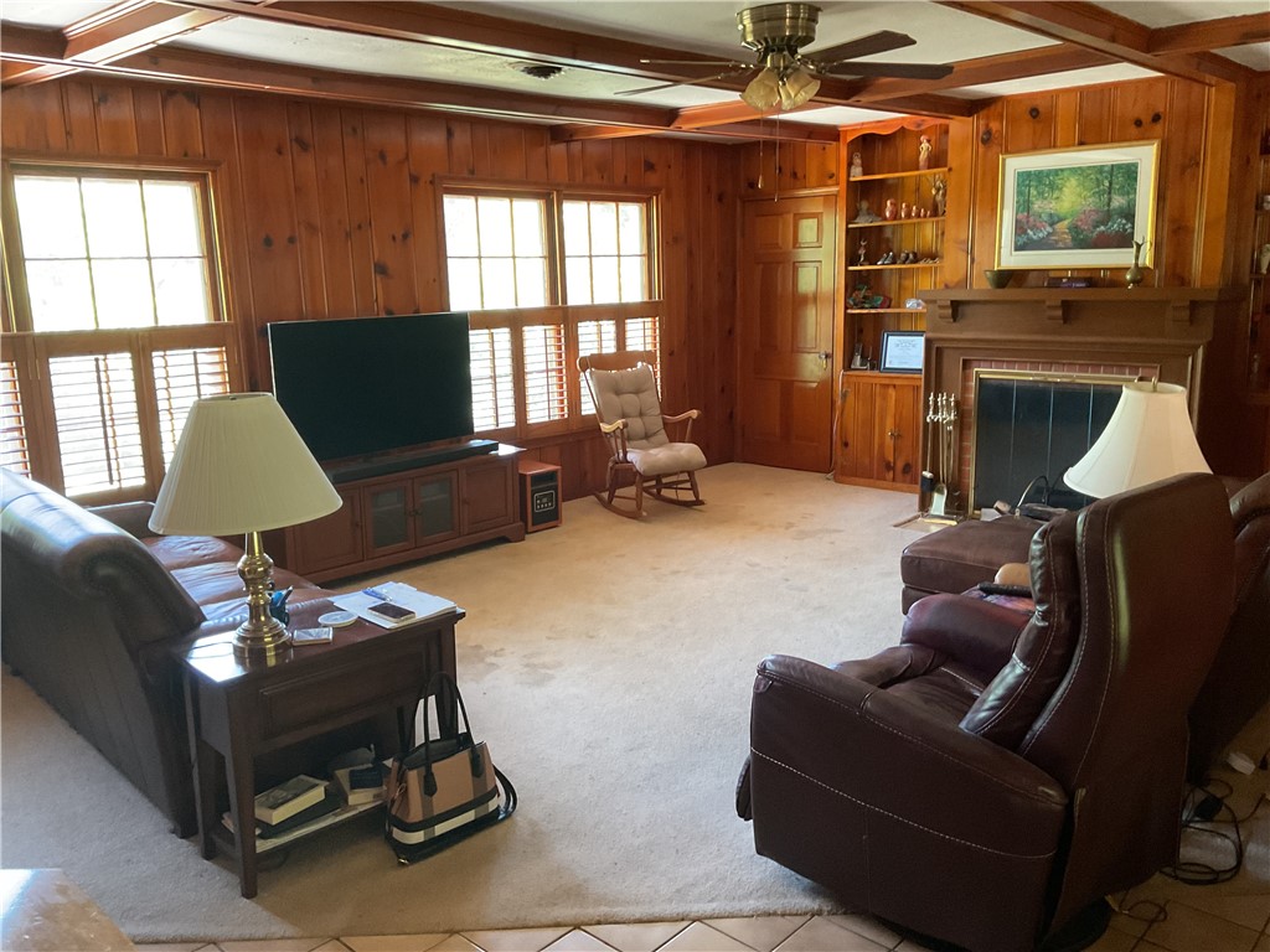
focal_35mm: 29
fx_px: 1064
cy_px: 476
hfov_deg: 61.7
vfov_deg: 48.2
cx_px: 635
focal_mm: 3
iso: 250
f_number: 1.8
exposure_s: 1/40
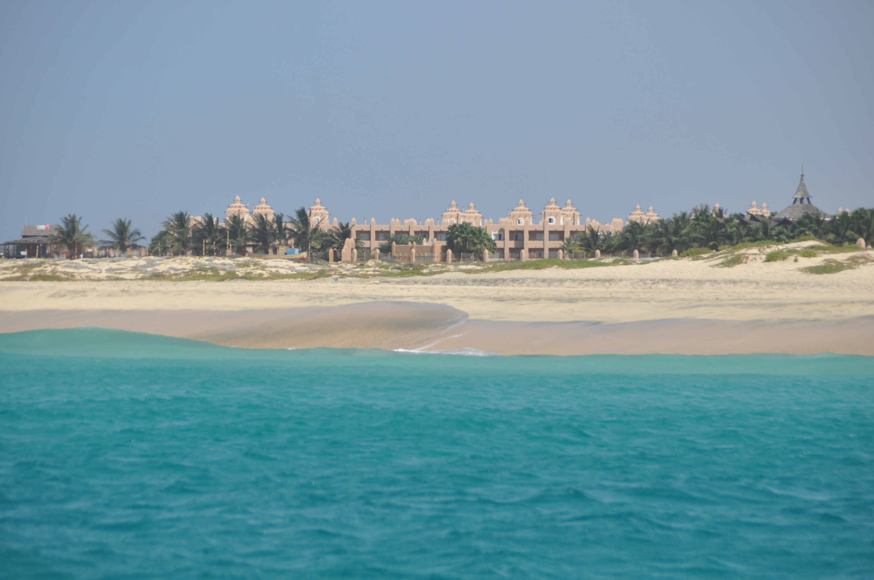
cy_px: 290
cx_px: 437
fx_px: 7274
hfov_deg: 6.9
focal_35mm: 300
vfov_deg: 4.6
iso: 250
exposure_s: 1/1250
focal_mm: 200
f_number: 6.3
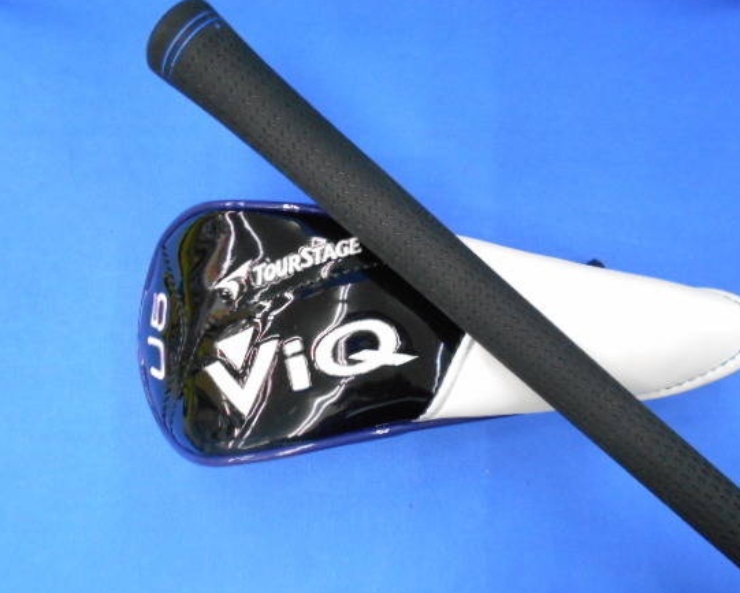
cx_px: 393
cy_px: 303
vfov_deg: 48.5
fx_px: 657
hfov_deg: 58.7
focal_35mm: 30
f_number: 3.2
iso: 400
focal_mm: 4.6
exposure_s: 1/30
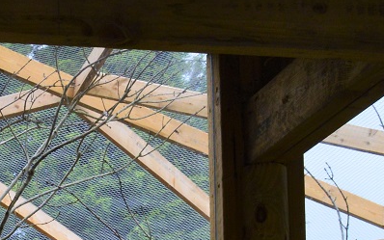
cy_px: 455
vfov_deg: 9.1
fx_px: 1434
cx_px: -191
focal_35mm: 137
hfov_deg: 14.3
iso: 400
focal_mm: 22
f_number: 10
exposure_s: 1/250
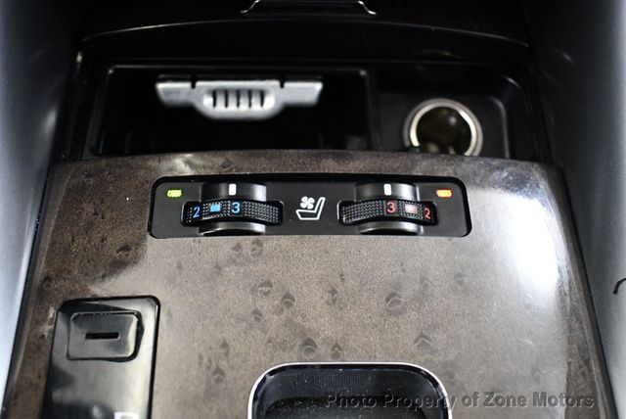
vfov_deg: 36.9
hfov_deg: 53.1
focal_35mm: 36
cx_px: 313
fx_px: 627
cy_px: 210
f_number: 3.5
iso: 3200
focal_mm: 18
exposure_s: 1/80
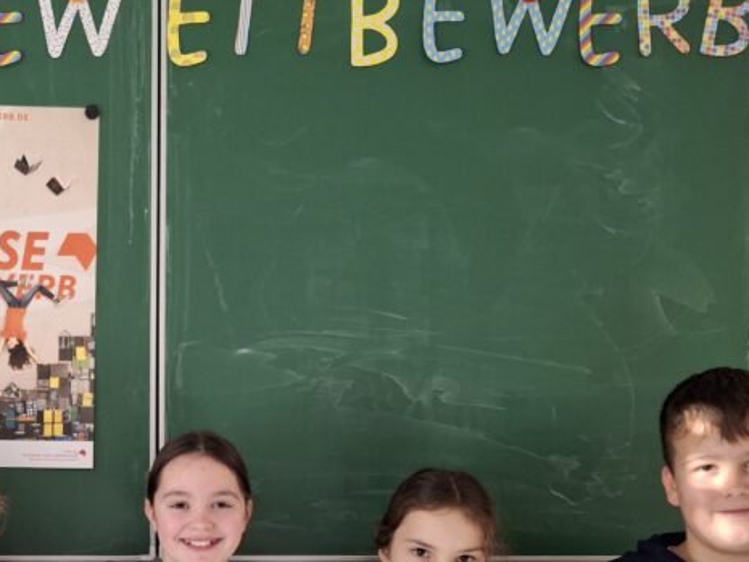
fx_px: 1190
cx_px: 32
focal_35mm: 55
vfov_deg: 26.0
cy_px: 459
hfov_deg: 32.6
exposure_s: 1/100
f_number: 1.8
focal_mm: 4.69
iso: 250
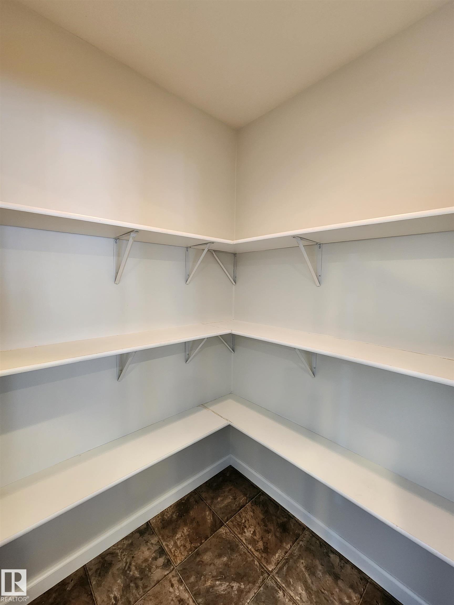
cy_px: 302
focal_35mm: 13
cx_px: 227
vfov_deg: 106.2
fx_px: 227
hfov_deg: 89.9
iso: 320
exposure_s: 1/60
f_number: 2.2
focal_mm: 2.2
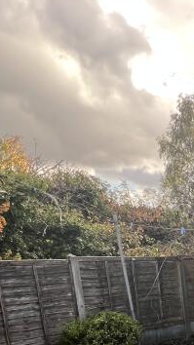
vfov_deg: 42.5
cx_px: 302
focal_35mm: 41
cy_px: 346
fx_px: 375
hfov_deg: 22.8
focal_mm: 1.57
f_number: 1.8
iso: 32
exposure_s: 1/267
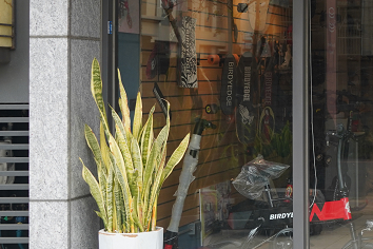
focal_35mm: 105
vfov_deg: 13.0
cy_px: 53
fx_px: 1088
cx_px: 617
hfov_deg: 16.9
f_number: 4
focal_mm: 31
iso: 250
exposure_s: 1/160
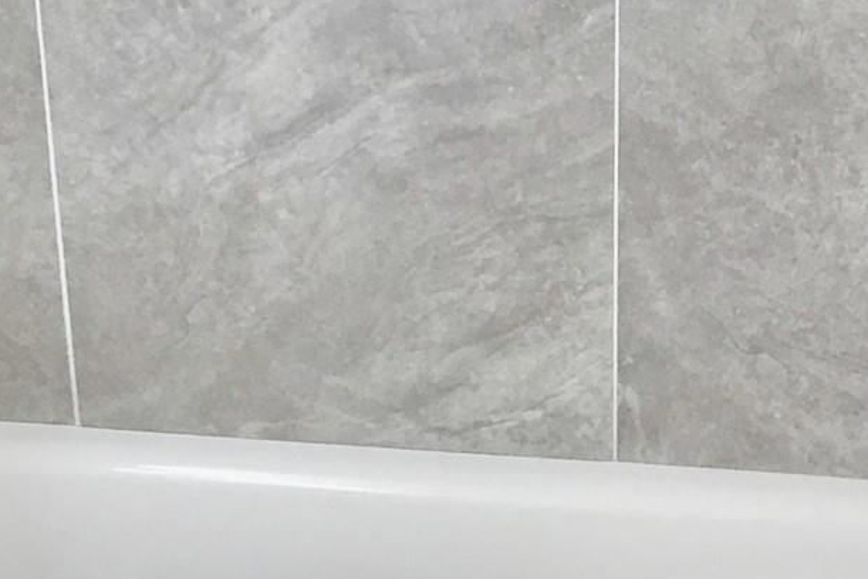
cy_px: 65
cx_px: 337
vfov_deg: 12.6
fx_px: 2605
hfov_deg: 18.9
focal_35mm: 108
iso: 32
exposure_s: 1/40
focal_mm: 3.3
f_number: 2.4
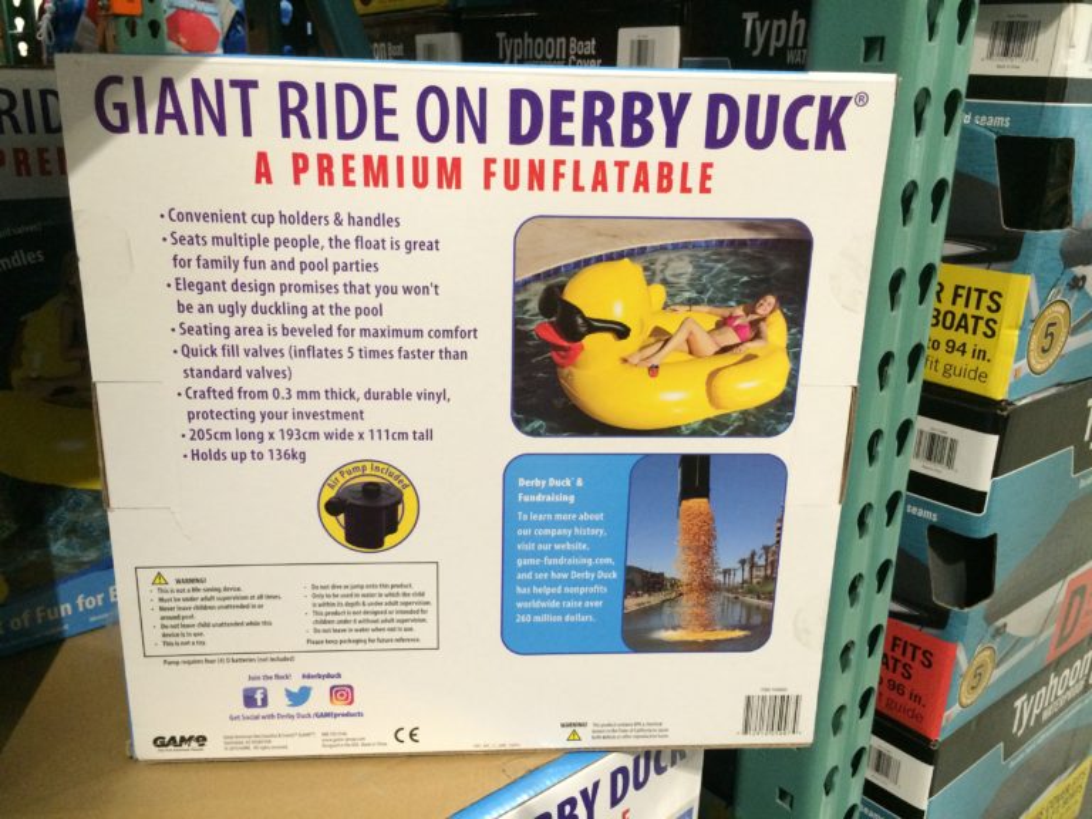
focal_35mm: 29
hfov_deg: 61.7
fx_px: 915
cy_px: 410
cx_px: 546
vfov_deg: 48.2
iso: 200
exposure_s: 1/30
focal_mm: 4.15
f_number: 2.2
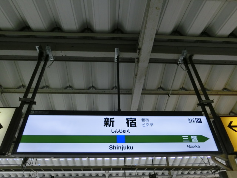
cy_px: 89
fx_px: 171
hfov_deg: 69.4
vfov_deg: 54.9
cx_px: 118
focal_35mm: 25
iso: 160
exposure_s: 1/125
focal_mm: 4.5
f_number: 3.5
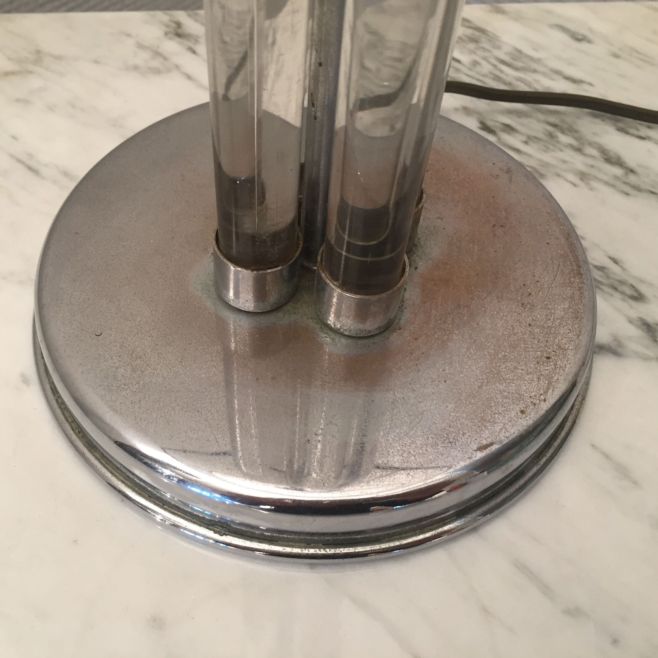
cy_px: 331
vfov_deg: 47.2
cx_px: 291
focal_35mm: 35
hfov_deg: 47.1
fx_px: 753
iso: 125
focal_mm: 4.15
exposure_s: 1/33
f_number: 2.2
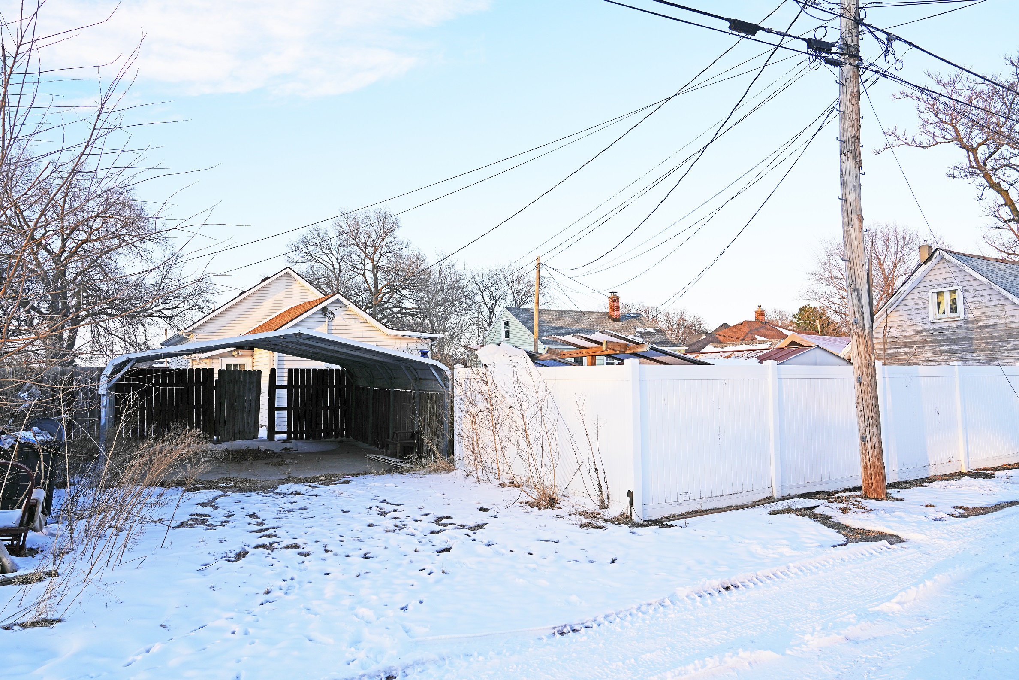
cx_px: 510
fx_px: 679
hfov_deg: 73.7
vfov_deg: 53.1
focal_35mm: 24
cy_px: 340
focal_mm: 24
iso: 100
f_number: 7.1
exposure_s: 1/100
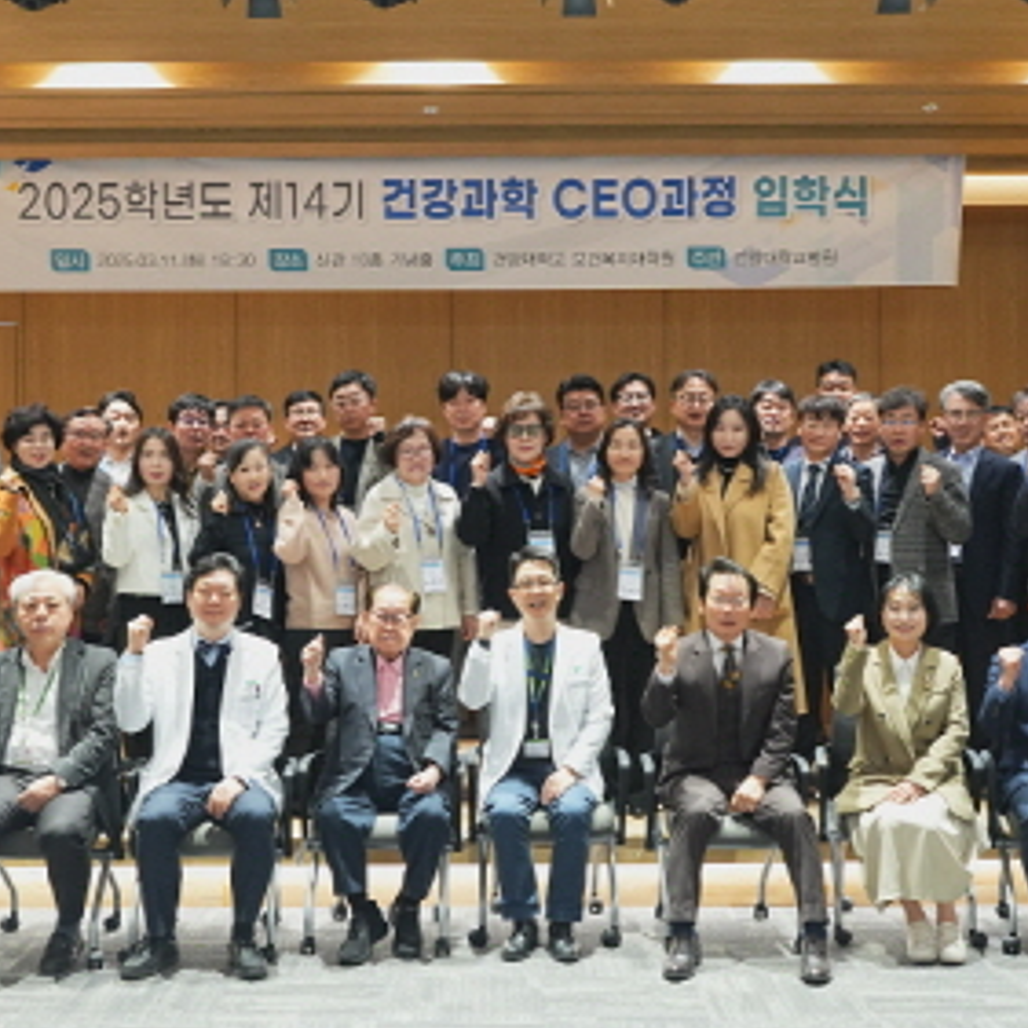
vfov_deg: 32.2
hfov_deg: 32.2
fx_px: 1781
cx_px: 523
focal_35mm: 53
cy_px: 529
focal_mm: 35
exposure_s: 1/100
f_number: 3.2
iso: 1250
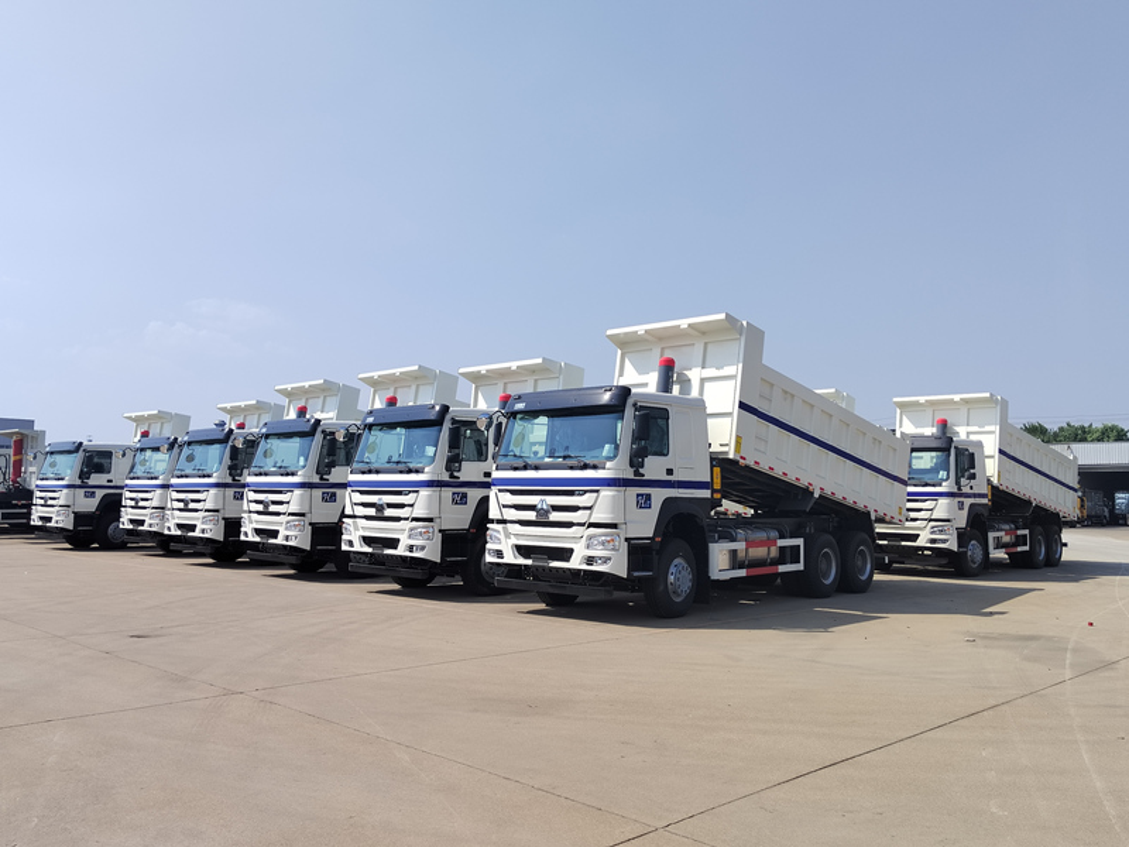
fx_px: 946
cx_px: 564
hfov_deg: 61.7
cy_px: 424
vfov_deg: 48.2
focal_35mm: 29
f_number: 1.9
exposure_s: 1/2000
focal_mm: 5.52
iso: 234
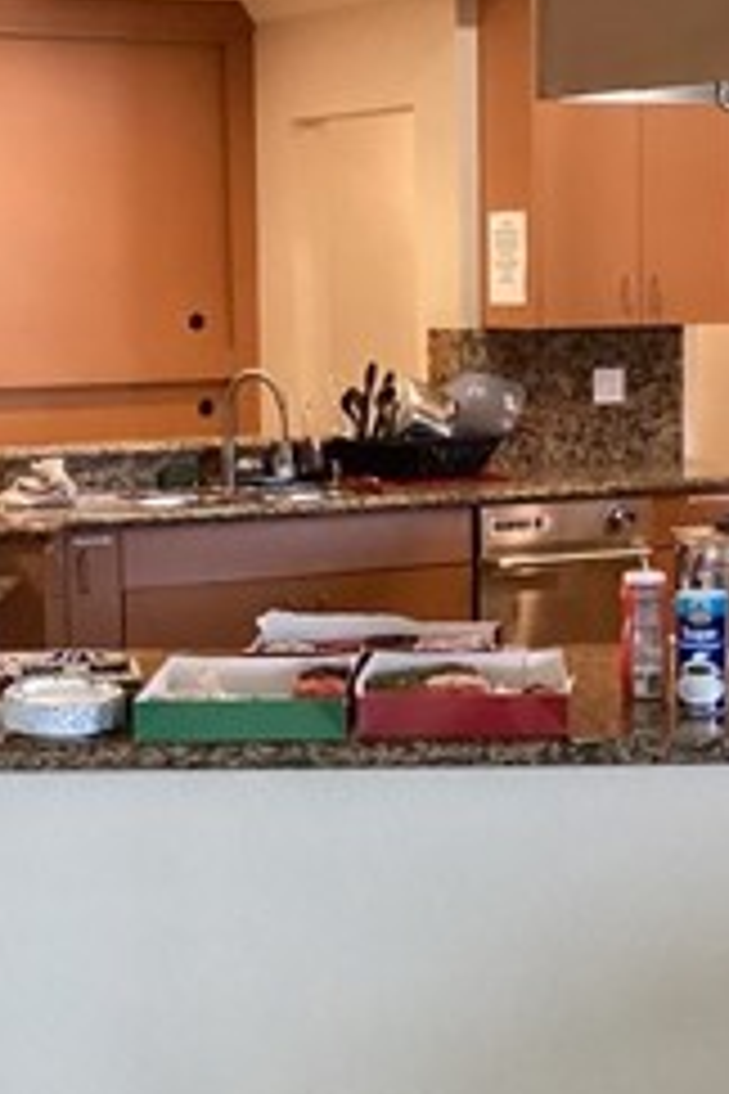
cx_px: 486
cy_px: 621
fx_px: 2582
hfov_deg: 16.0
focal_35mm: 85
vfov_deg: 23.9
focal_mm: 3.3
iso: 320
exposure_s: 1/60
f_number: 2.4
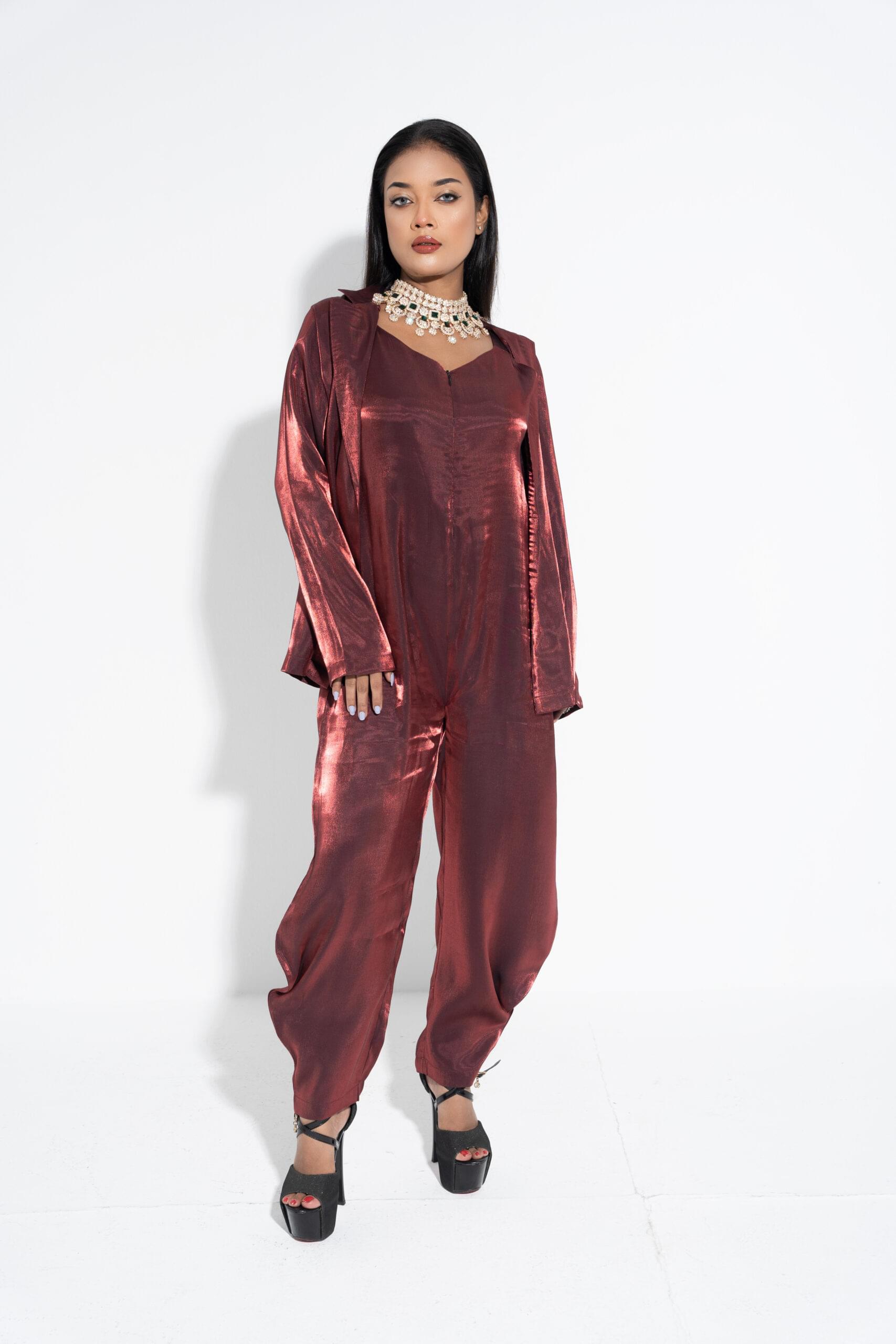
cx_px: 448
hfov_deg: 28.1
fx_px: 1792
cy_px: 672
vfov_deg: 41.1
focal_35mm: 48
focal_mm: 48
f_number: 6.3
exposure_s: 1/250
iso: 100
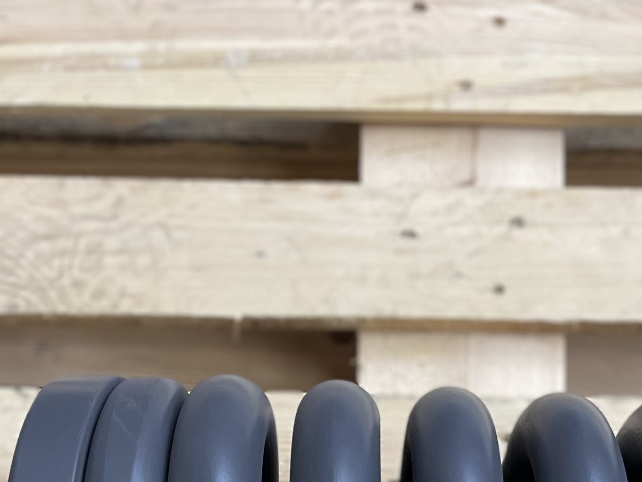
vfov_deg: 17.9
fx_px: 1428
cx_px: 473
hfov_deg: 25.1
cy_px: 630
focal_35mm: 77
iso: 125
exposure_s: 1/121
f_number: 1.6
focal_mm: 4.2
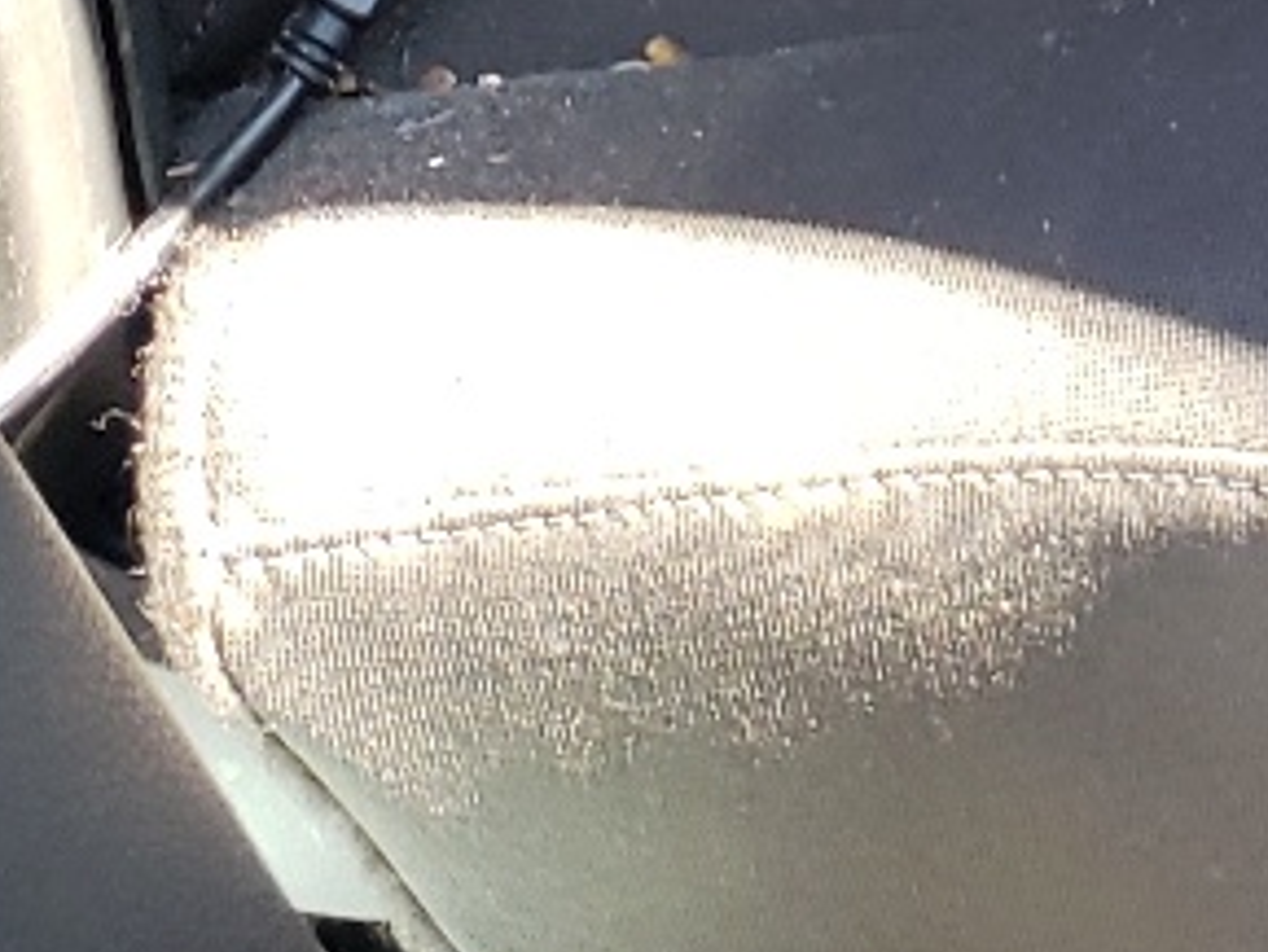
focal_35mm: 144
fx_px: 5277
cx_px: 1356
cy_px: -1623
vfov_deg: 8.9
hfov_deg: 13.5
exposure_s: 1/120
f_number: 1.5
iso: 59
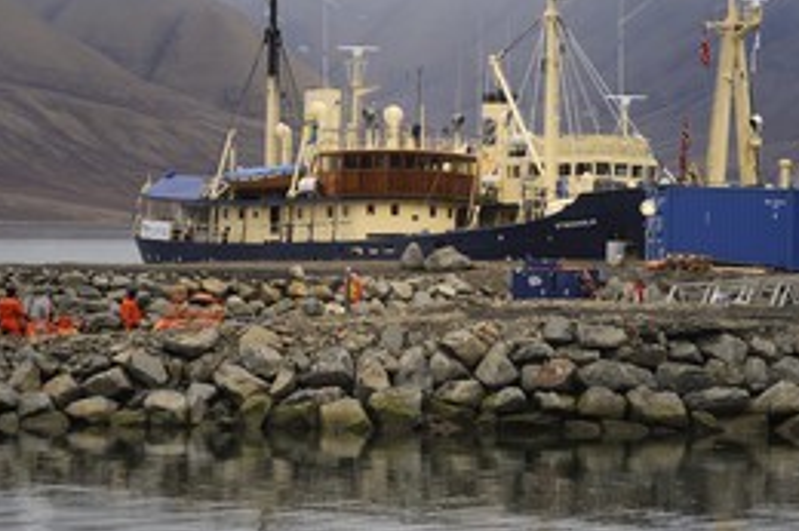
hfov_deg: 10.6
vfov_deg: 7.1
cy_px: 126
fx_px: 4303
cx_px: 427
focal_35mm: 194
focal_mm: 120
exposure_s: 1/320
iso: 400
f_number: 5
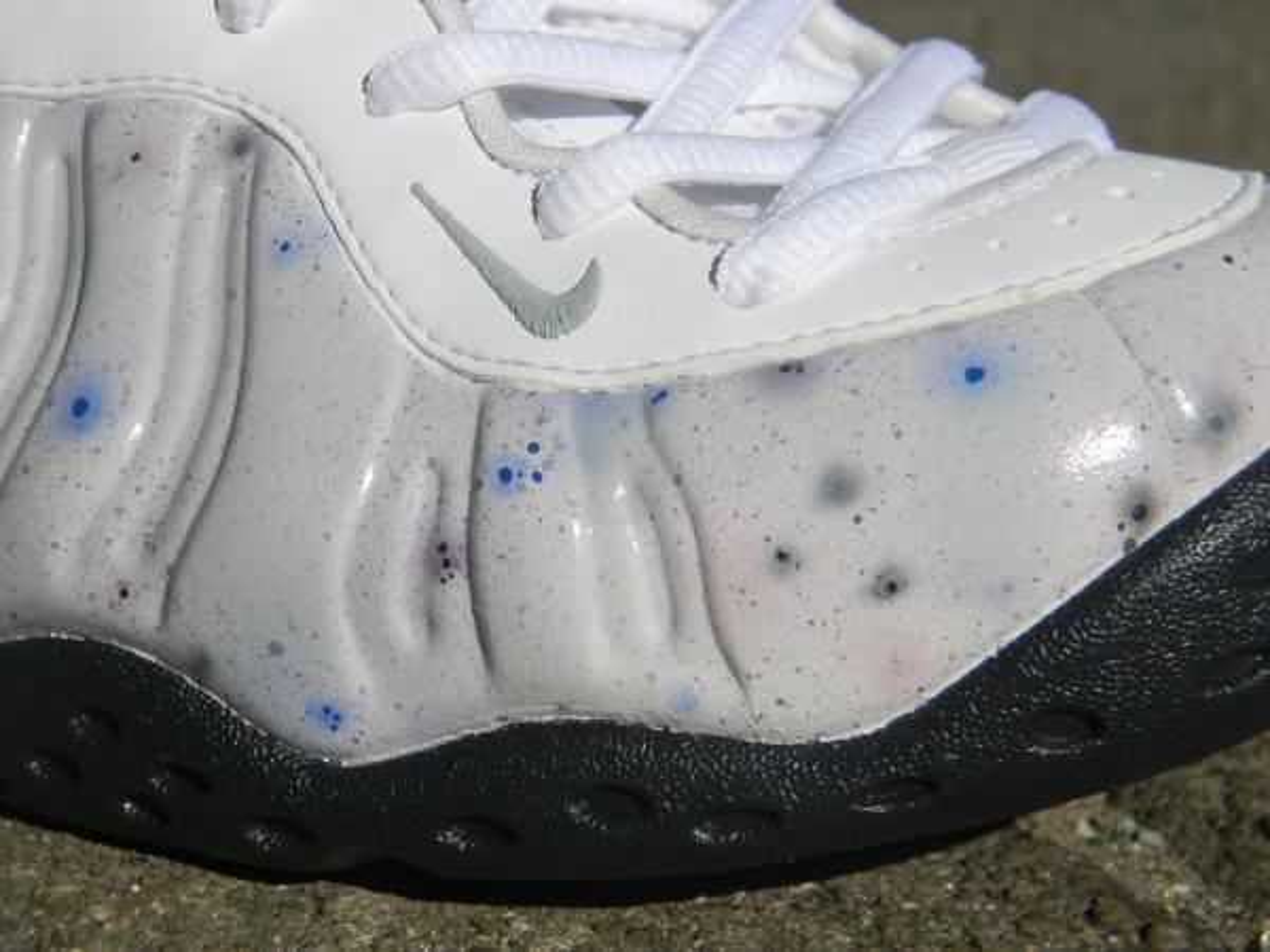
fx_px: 3852
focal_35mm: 105
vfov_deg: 14.1
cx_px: 635
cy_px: 476
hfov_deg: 18.7
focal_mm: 19
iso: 80
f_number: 9.4
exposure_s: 1/407
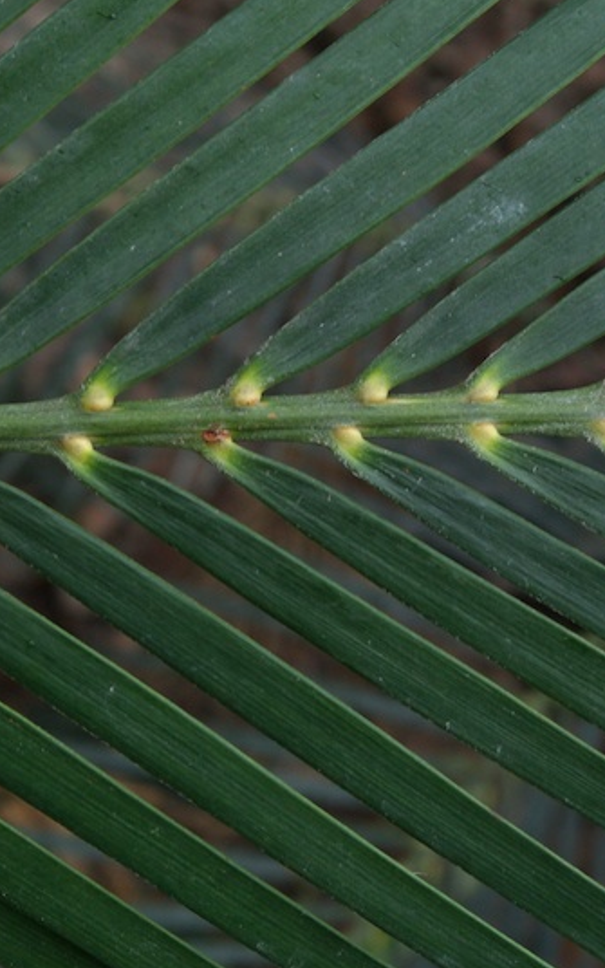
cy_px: 391
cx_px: 320
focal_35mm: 80
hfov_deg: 16.3
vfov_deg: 25.8
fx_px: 2110
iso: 320
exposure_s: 1/40
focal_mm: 28
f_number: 5.6
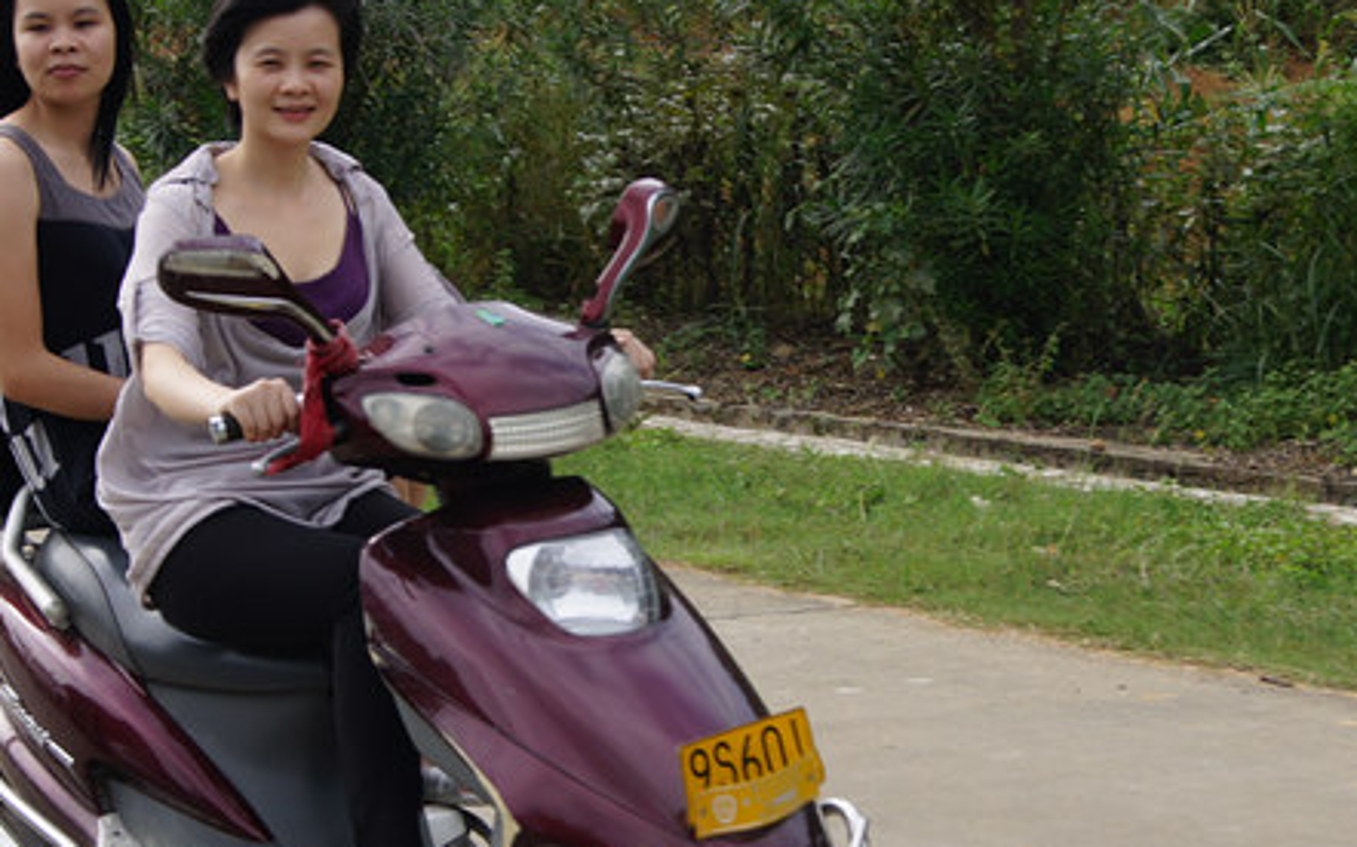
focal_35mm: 109
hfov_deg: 19.1
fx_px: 4023
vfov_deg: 12.0
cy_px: 551
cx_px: 682
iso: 200
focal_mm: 45
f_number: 6.3
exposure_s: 1/500
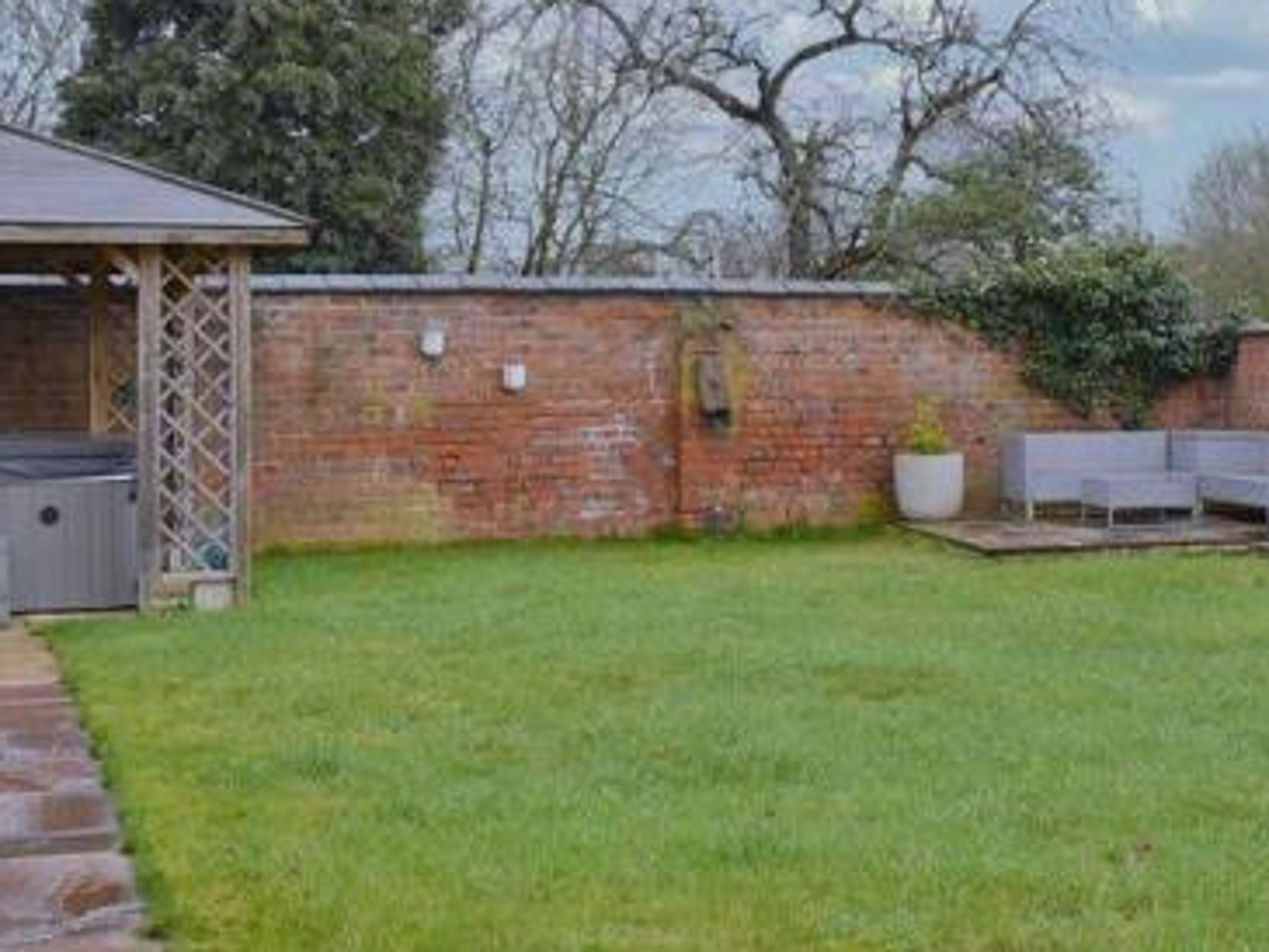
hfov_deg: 33.6
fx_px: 2090
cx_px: 775
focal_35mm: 57
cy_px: 241
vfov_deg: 25.4
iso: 200
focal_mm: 22
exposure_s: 1/250
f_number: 7.1
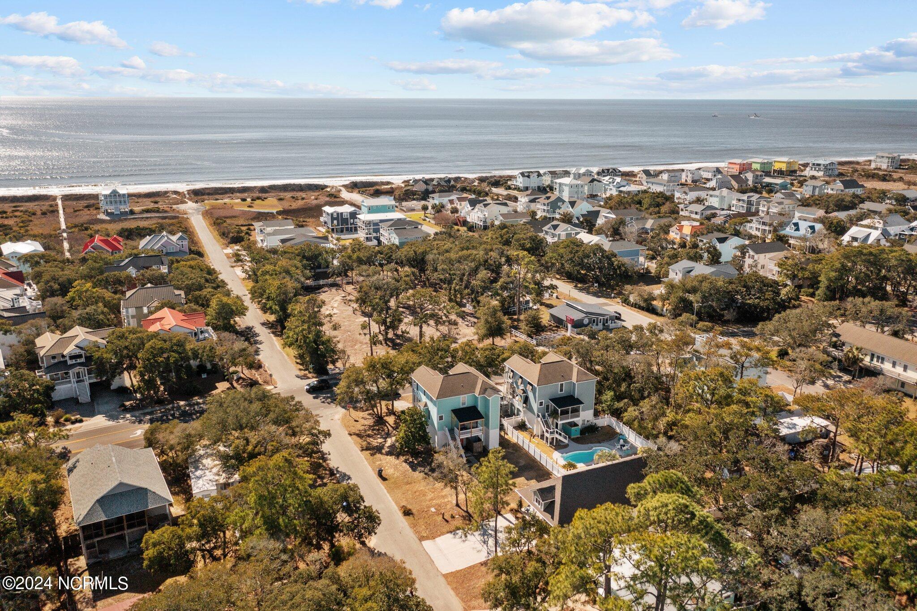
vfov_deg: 46.4
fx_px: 713
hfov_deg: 65.5
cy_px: 306
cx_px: 458
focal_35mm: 28
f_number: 2.8
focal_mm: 10.26
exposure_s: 1/500
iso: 200
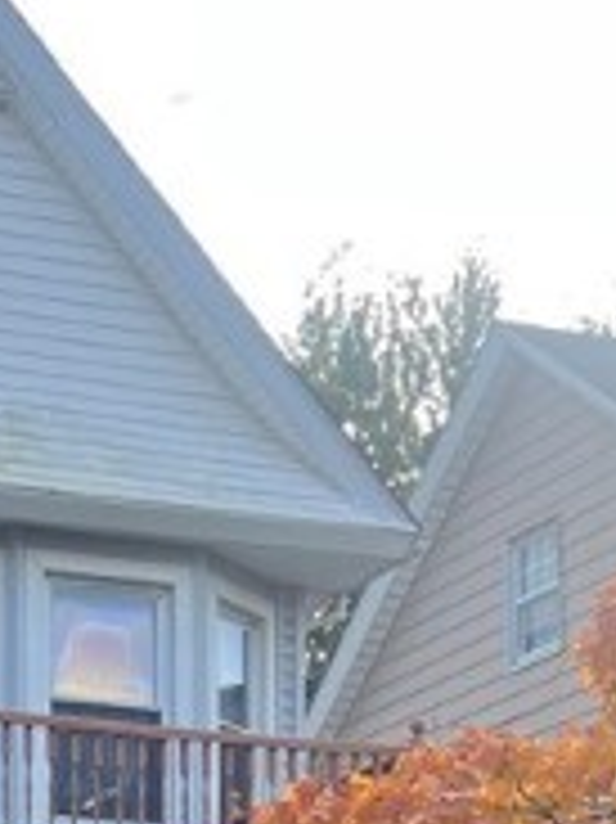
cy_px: 1315
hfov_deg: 12.9
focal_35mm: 109
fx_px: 2589
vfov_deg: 16.2
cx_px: -274
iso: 50
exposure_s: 1/1124
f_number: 1.5
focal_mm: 5.7
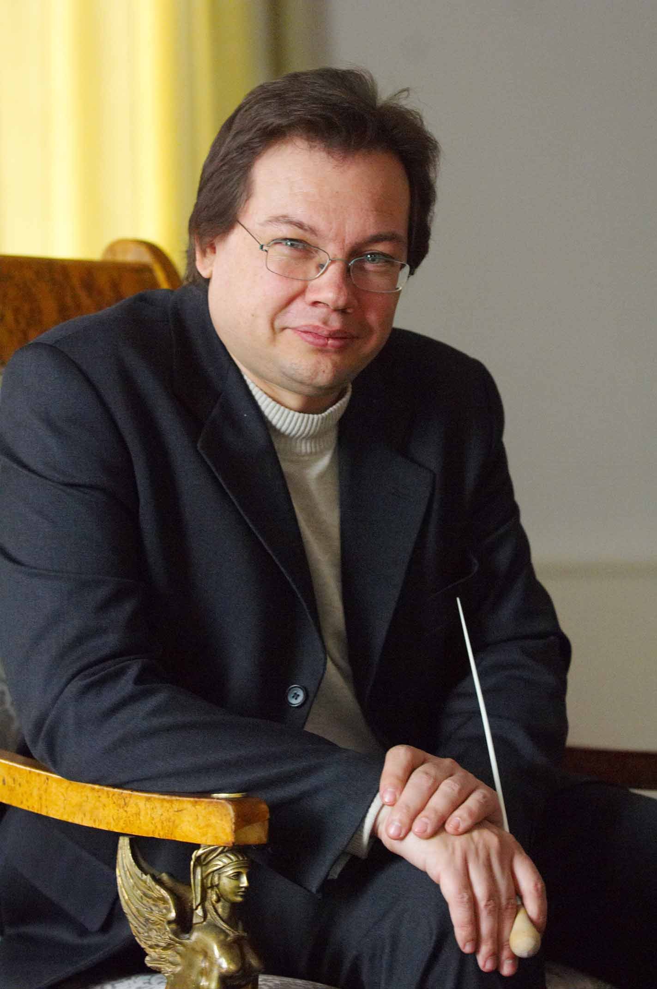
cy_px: 494
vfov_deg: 16.7
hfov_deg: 11.1
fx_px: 3376
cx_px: 328
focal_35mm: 123
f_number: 3.2
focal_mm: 82
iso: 800
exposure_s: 1/13
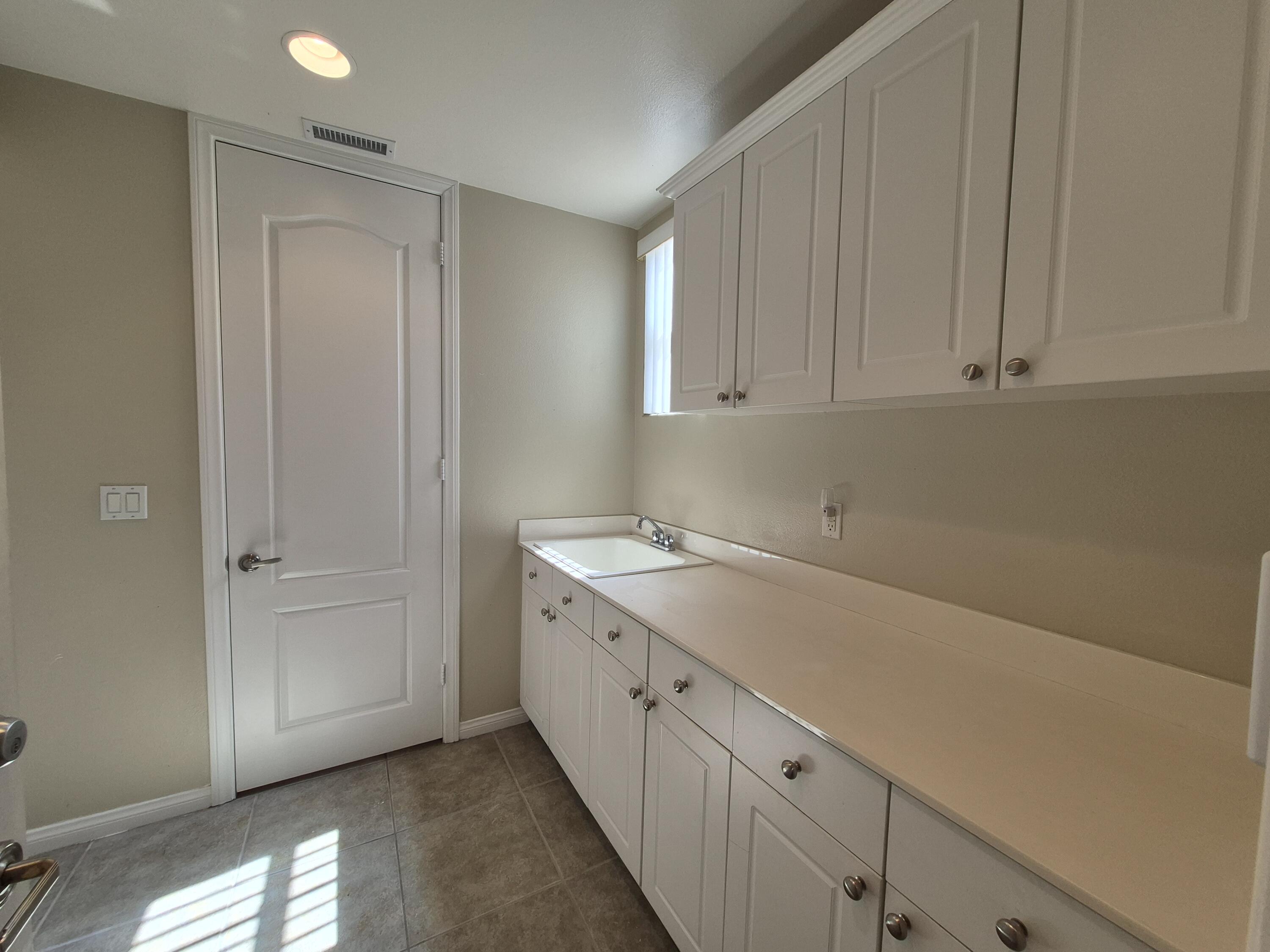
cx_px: 635
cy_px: 476
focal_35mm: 13
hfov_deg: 106.2
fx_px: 477
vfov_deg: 89.9
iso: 64
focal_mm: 1.74
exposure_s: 1/120
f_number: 2.2
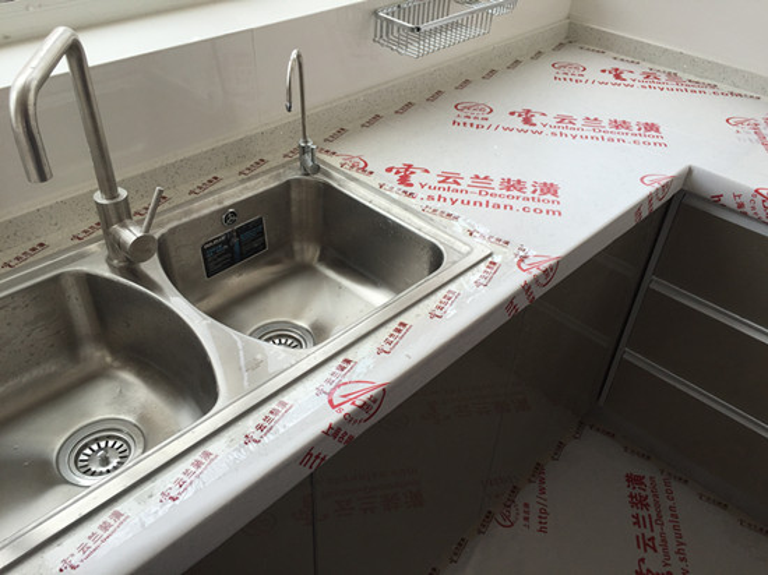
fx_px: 643
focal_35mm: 29
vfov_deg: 48.2
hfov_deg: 61.7
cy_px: 288
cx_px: 384
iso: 32
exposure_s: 1/384
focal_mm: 4.15
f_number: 2.2
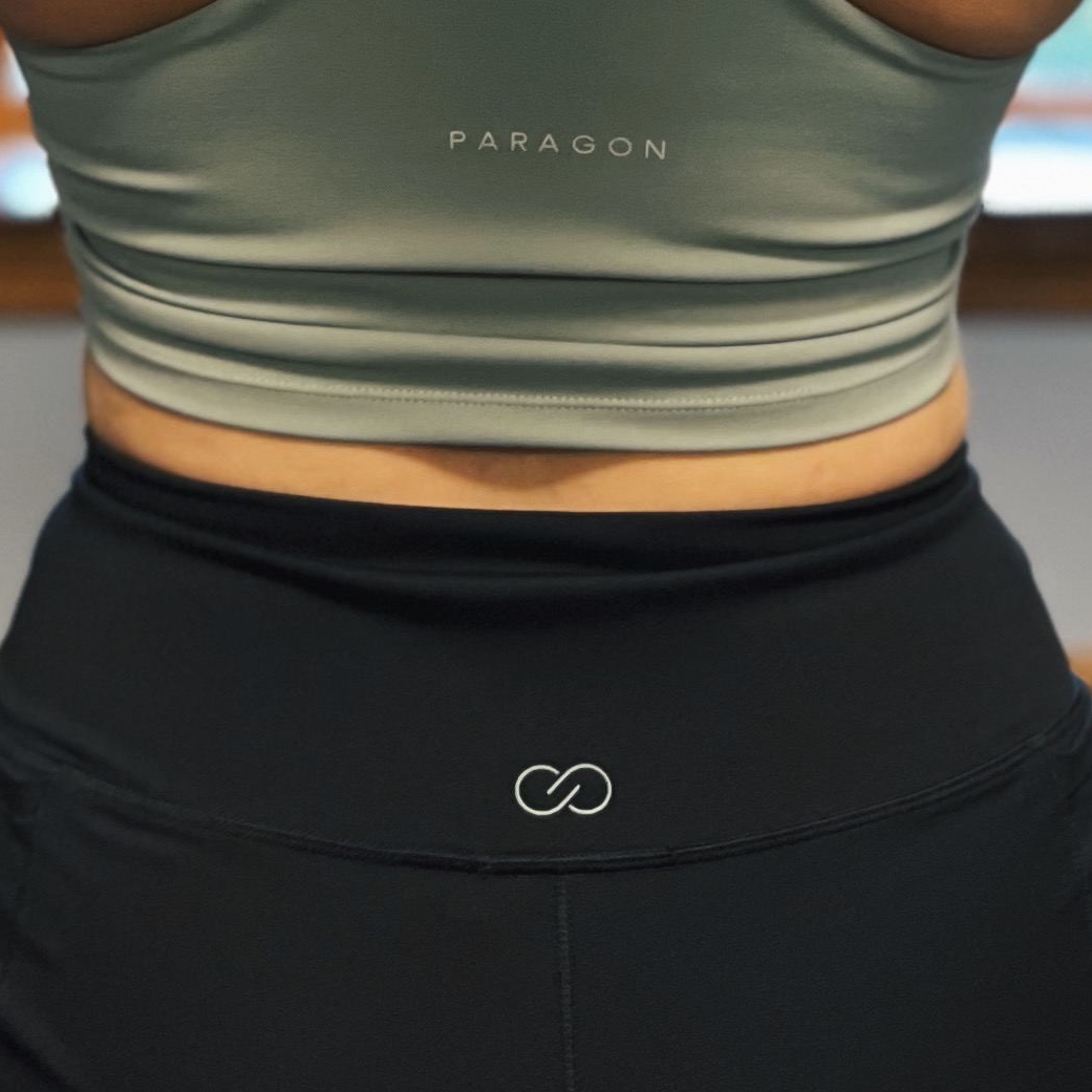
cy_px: -587
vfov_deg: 17.4
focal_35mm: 89
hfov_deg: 19.5
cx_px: 476
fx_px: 3176
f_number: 1.5
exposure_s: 1/60
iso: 200
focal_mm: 5.7
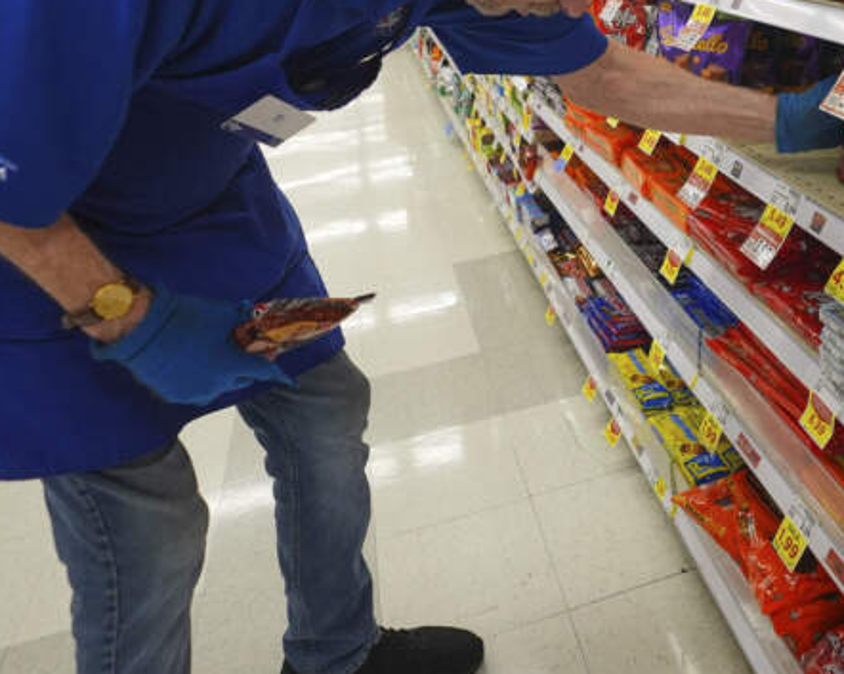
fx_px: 849
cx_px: 644
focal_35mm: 34
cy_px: 110
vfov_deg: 41.0
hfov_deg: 50.5
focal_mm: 16
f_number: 3.2
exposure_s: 1/125
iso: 1000
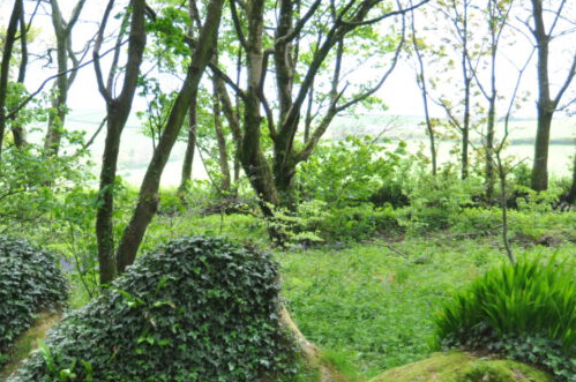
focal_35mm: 77
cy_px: 332
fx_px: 1230
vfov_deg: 17.4
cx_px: 174
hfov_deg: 26.1
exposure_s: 1/80
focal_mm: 25
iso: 200
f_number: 4.5
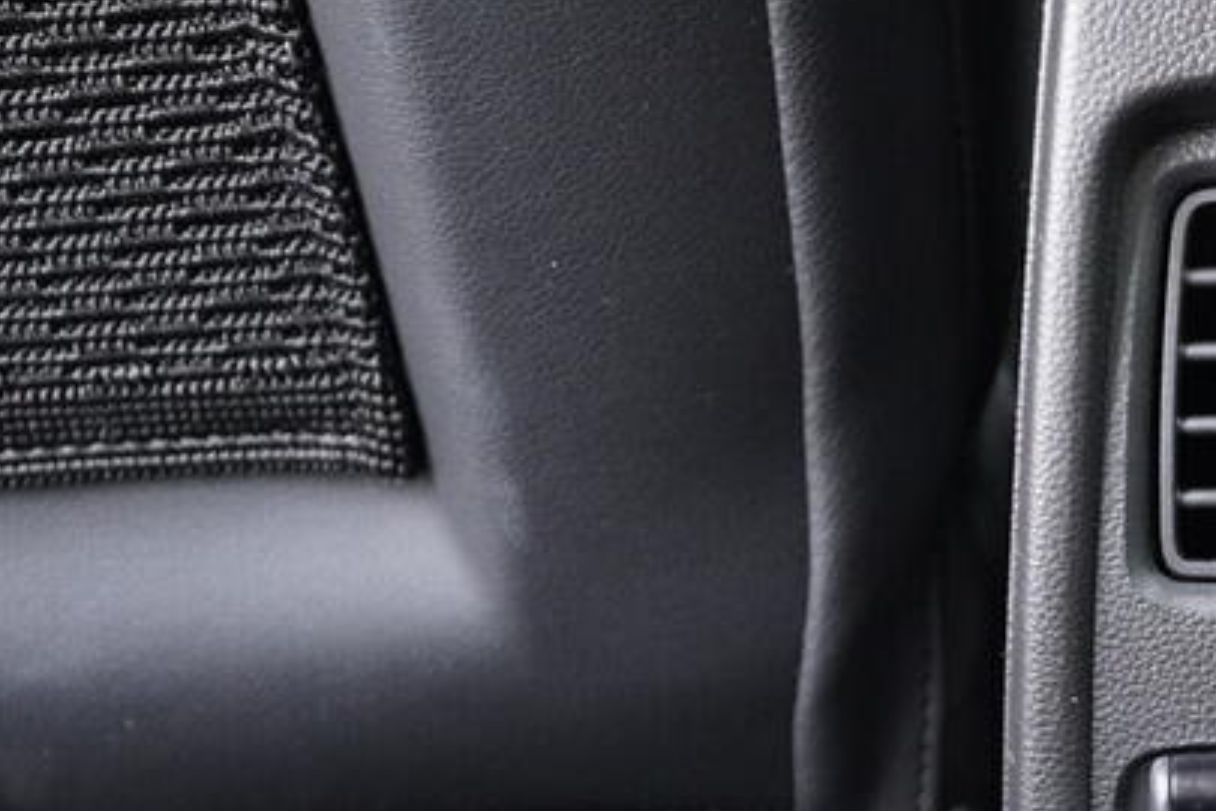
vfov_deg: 15.0
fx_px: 3074
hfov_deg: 21.0
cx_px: 1417
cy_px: 545
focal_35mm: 91
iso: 2500
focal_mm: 24
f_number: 2.8
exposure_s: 1/40
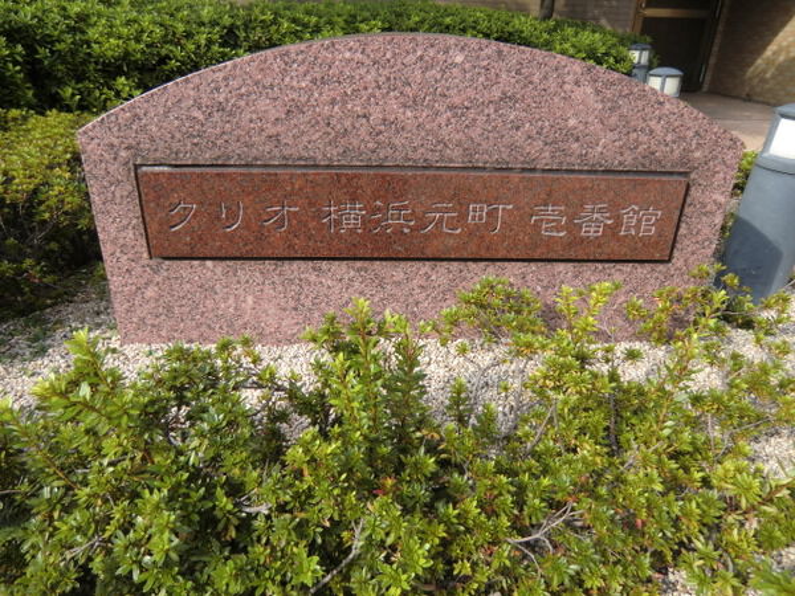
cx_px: 398
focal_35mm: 24
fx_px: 551
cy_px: 298
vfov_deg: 56.8
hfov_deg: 71.6
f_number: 3.2
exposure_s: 1/200
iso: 64
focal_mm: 4.3
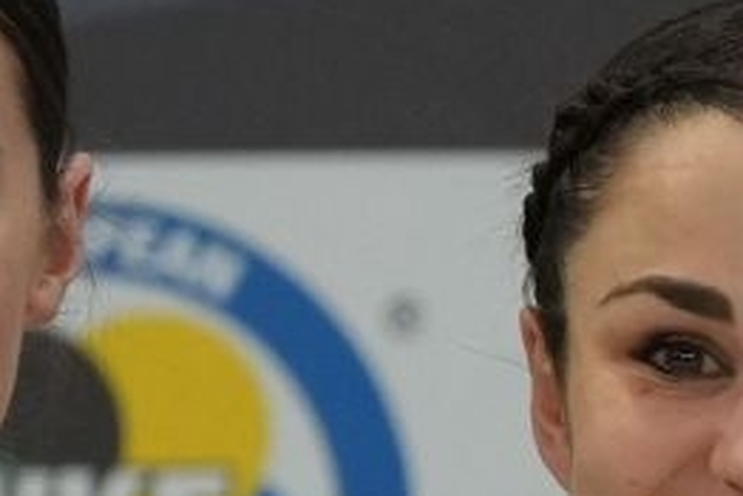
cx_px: 1324
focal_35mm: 1758
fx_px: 36302
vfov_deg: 0.8
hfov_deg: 1.2
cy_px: 1057
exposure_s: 1/500
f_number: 2.8
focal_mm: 171
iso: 1600
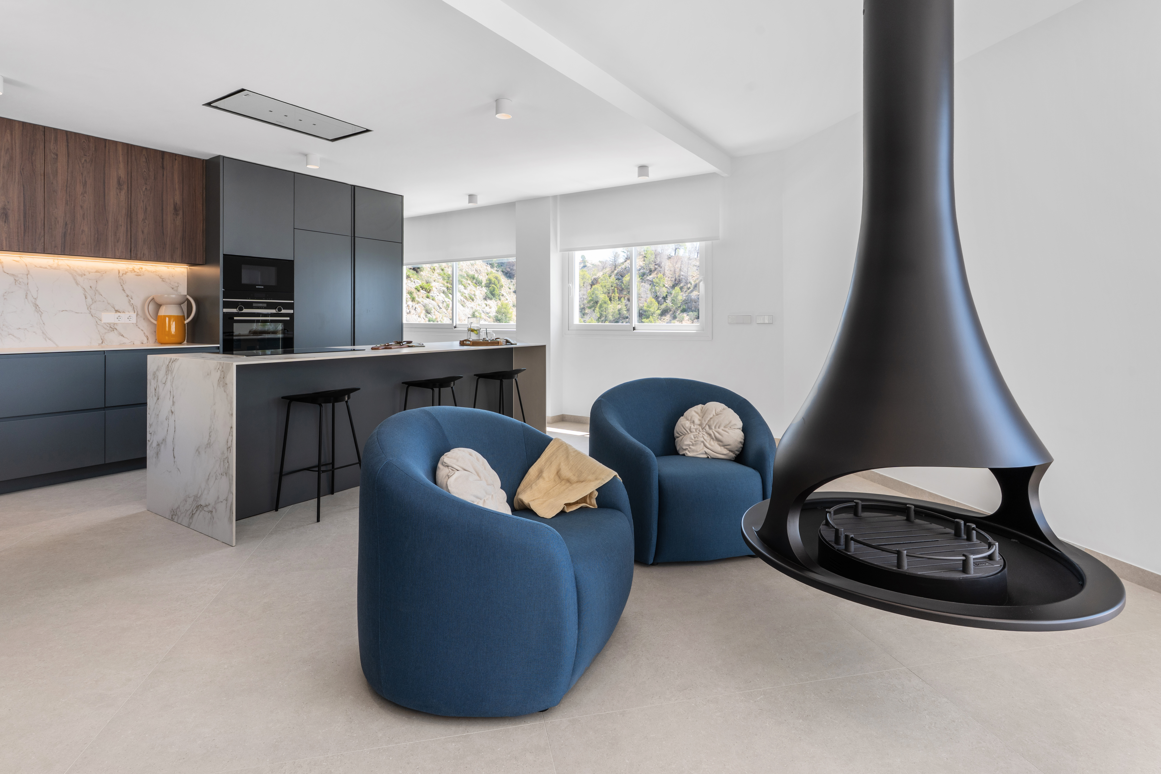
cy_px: 387
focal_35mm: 17
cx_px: 580
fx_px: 548
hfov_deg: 93.3
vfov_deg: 70.4
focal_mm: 17
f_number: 10
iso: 50
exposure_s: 1/20
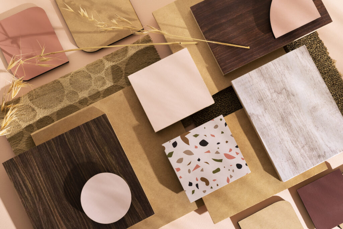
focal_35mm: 50
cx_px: 172
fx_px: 477
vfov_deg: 27.0
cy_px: 114
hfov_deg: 39.6
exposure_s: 1/125
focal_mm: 50
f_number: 8
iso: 250
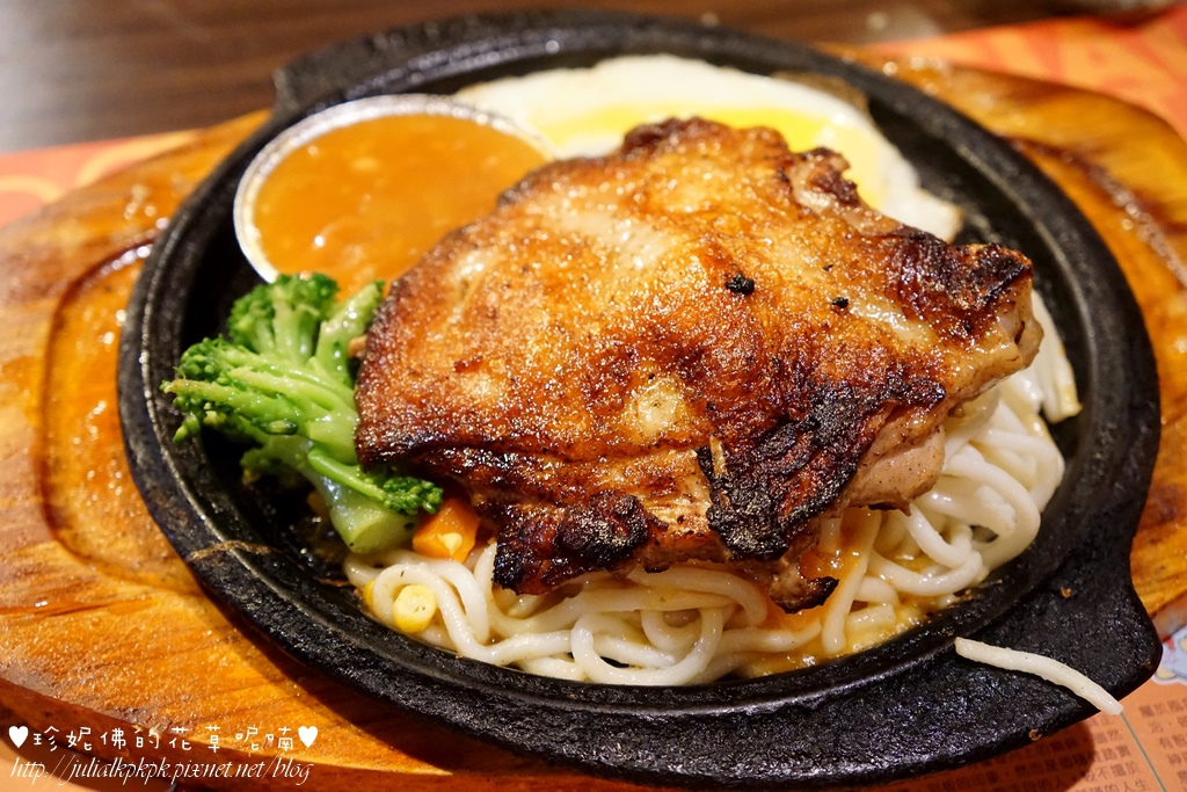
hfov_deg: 46.4
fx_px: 1385
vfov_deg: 31.9
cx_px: 594
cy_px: 396
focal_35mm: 42
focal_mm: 28
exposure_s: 1/40
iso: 3200
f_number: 4
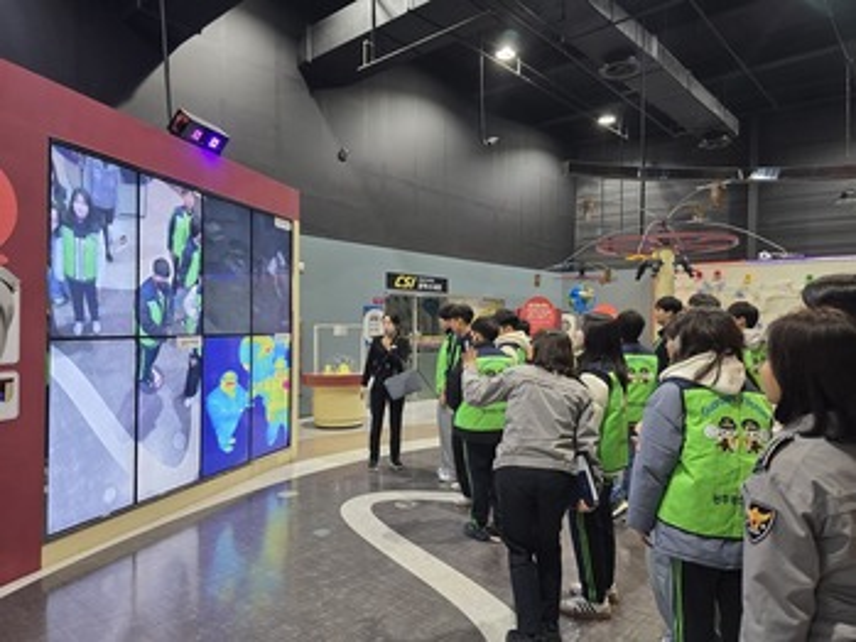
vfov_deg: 58.9
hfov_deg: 73.9
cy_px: 321
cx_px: 428
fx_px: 569
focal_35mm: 23
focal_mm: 6.3
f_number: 1.7
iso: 200
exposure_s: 1/50
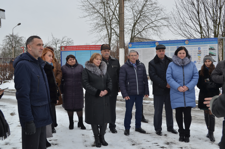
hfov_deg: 46.5
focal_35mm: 42
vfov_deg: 31.8
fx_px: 262
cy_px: 74
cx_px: 112
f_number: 8
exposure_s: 1/125
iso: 100
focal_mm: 28
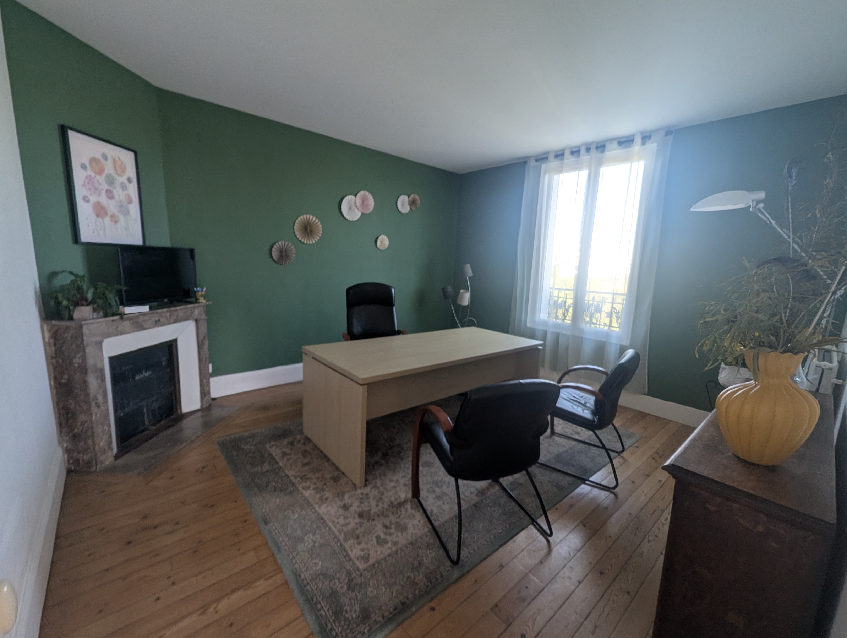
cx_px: 424
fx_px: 319
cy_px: 319
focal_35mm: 13
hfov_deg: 106.1
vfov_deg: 90.1
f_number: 2.2
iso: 55
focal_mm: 1.95
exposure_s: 1/57.7
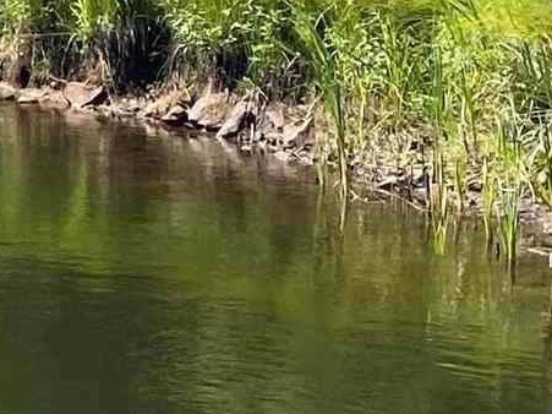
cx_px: -811
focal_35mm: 177
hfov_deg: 9.7
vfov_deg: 8.2
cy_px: -187
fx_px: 2822
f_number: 1.8
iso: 32
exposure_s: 1/1629
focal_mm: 4.25
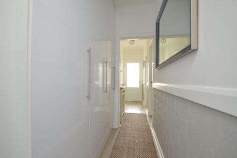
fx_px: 99
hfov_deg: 100.4
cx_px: 118
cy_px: 79
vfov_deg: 77.3
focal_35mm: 15
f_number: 4
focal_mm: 10
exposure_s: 1/60
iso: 500
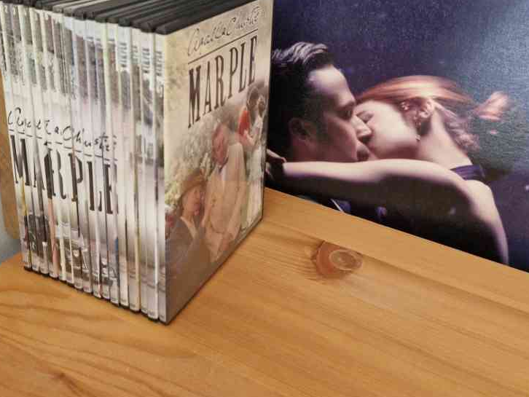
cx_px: 264
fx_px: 581
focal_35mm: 38
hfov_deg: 49.0
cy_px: 89
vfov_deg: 36.7
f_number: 1.8
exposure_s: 1/100
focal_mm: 5.4
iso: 800
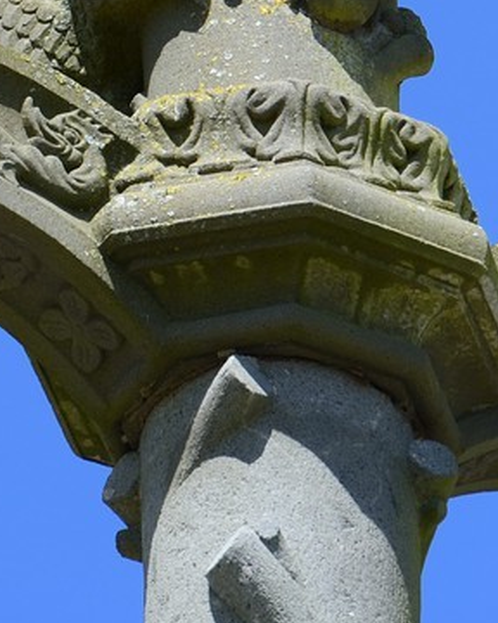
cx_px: 203
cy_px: -751
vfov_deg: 2.3
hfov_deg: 1.9
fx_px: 15365
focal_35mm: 834
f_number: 10
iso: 200
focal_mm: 200
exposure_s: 1/250
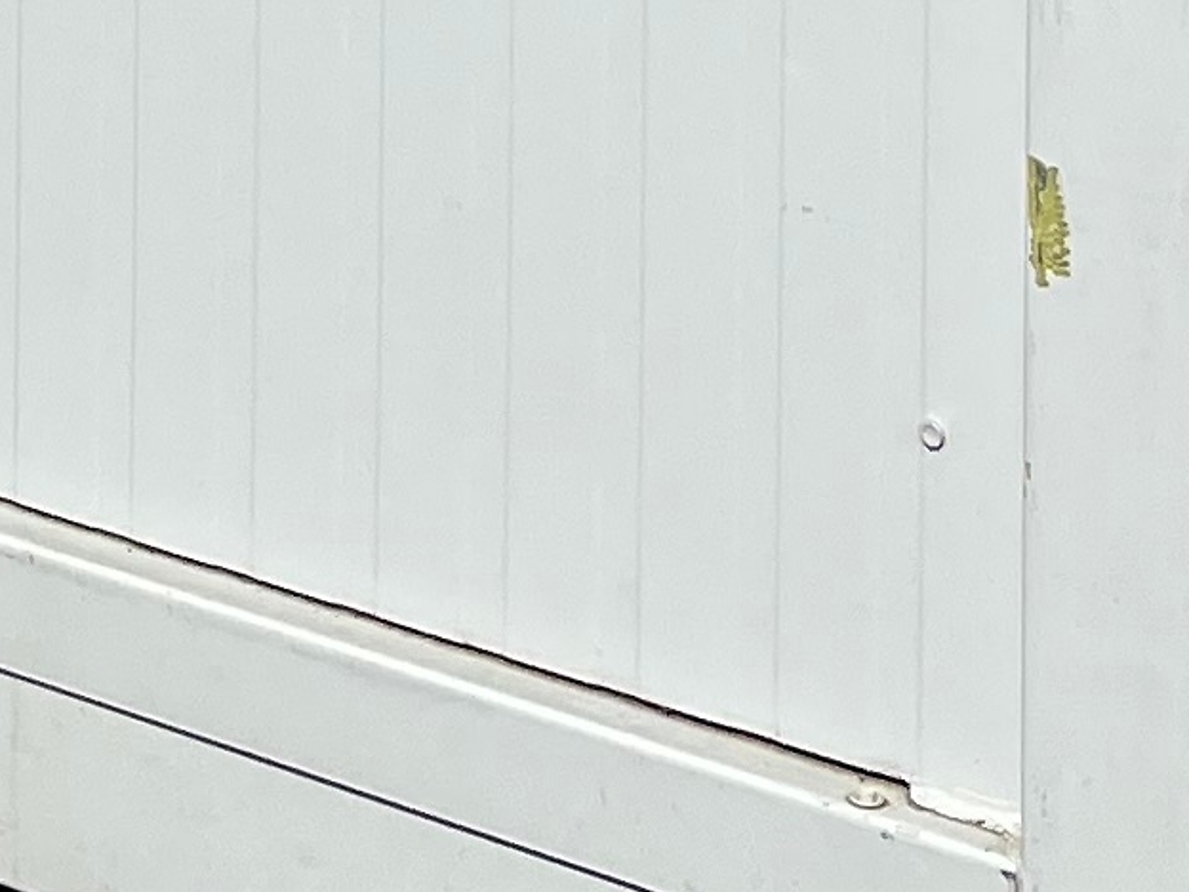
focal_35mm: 168
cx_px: -417
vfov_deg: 8.0
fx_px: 5771
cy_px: -1485
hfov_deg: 11.4
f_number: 1.6
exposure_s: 1/10870
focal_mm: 5.1
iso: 50
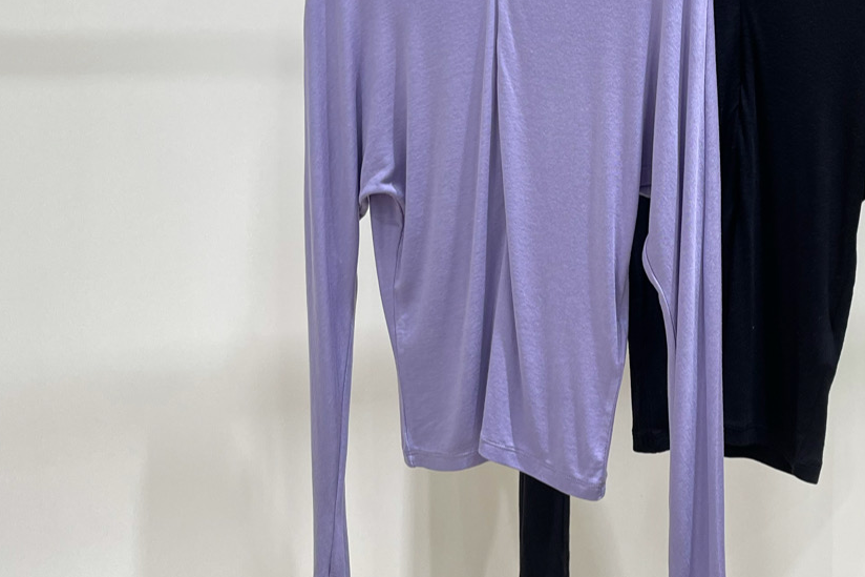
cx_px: 631
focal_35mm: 56
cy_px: 220
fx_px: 1345
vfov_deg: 24.1
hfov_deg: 35.0
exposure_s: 1/121
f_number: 1.6
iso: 100
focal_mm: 5.1
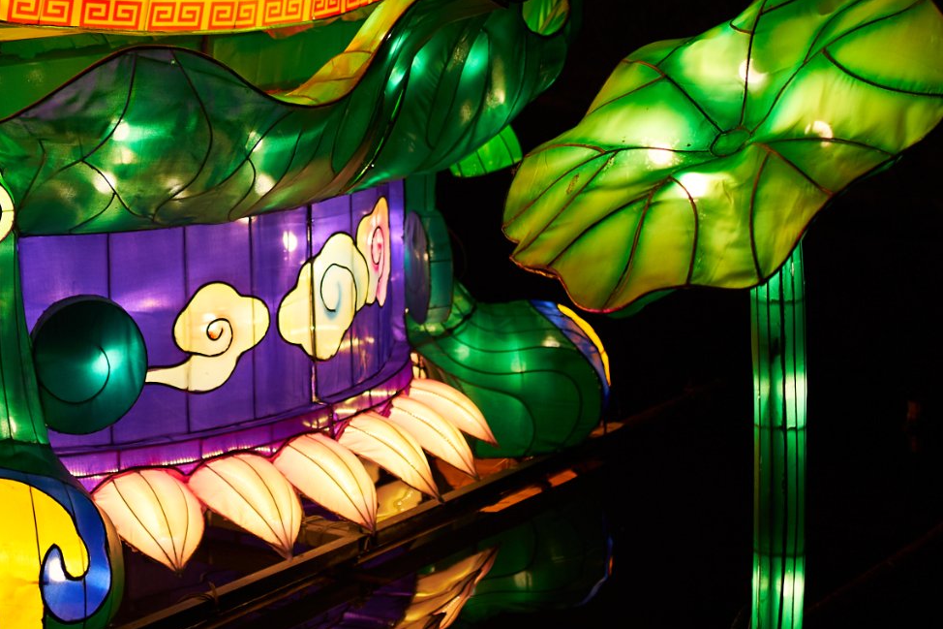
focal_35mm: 92
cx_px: 29
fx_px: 2409
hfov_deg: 21.5
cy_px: -60
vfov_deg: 14.5
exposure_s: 1/100
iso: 100
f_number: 1.4
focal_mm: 35
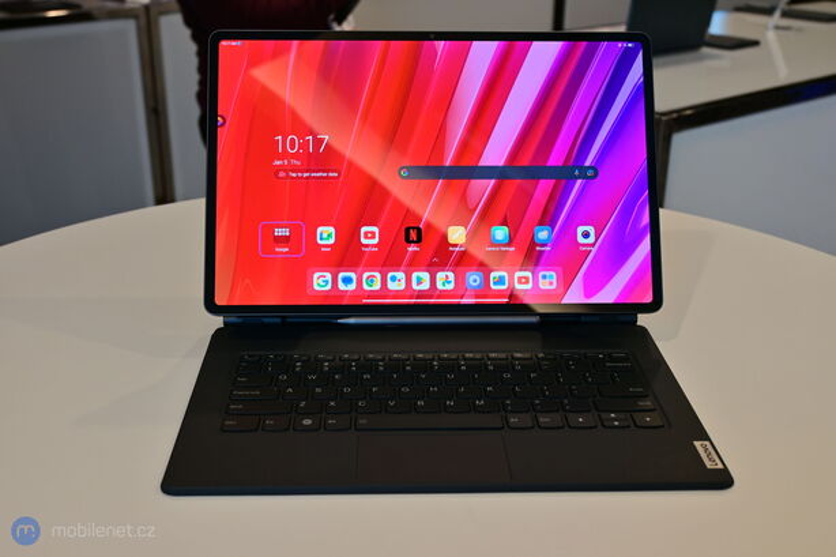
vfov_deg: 32.4
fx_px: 958
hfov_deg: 47.2
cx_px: 418
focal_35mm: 41
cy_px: 278
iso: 180
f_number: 4.5
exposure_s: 1/40
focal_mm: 27.5
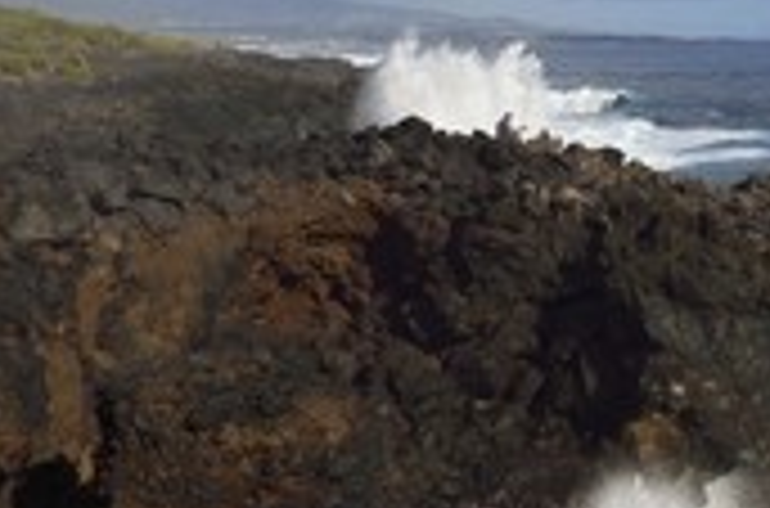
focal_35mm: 79
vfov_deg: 17.0
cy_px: 450
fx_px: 1685
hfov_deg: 23.4
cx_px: 939
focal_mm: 32
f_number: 16
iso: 200
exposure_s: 1/400
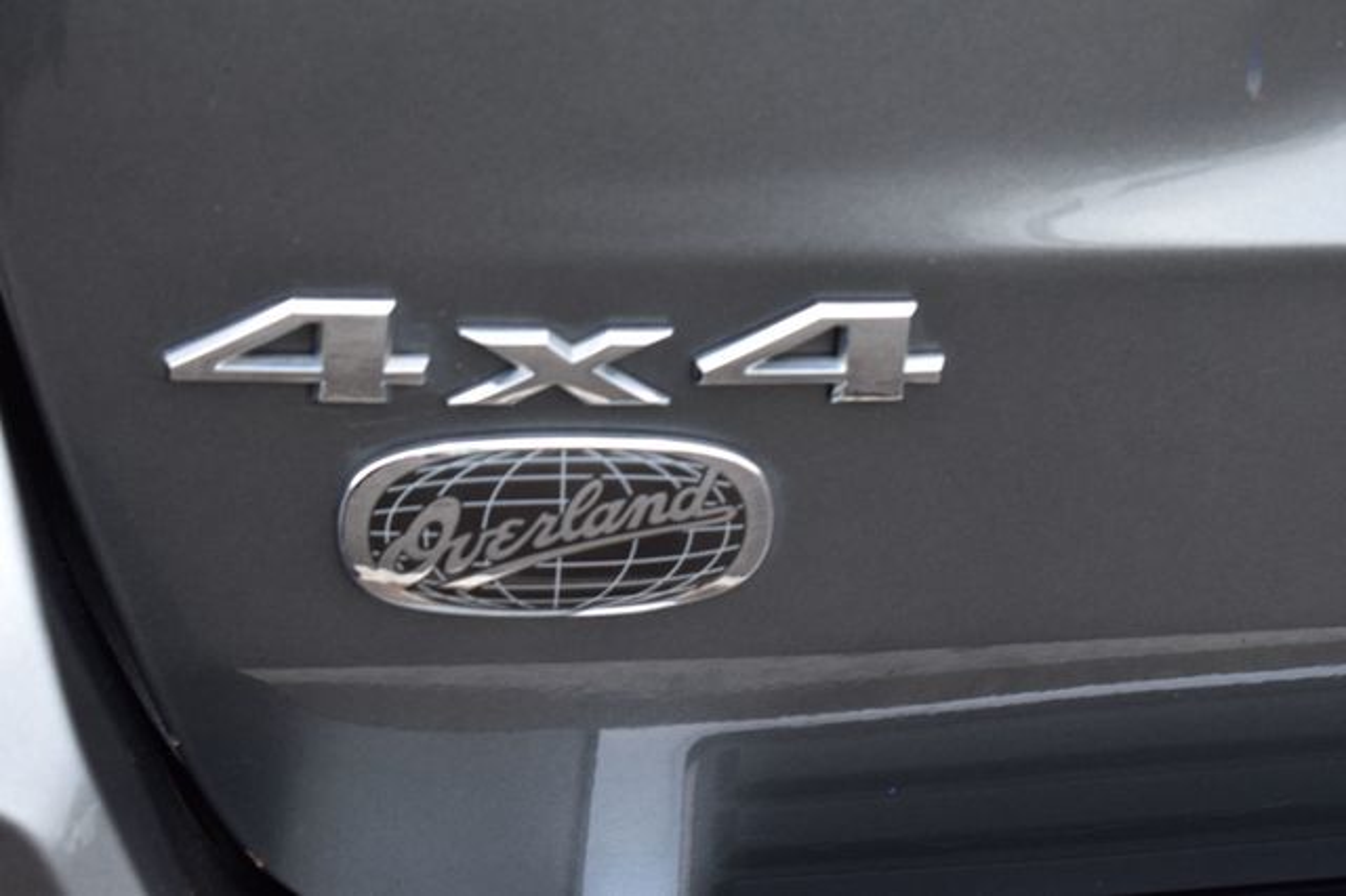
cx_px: 673
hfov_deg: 24.6
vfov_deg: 16.5
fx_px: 3083
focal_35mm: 82
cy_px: 448
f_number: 7.1
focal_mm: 55
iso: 400
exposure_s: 1/25
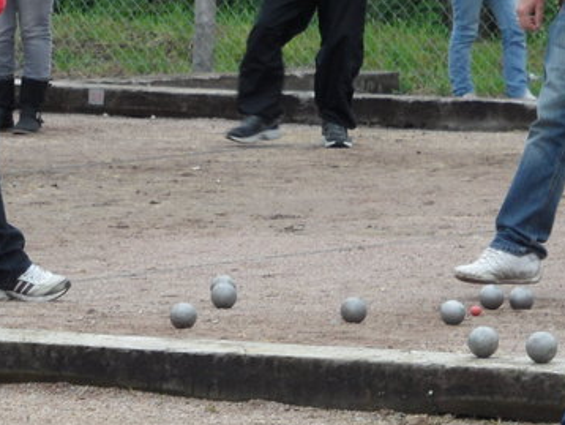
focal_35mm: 402
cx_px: 423
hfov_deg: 4.9
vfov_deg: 3.7
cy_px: 316
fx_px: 6566
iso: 100
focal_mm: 24.6
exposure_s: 1/60
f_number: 4.4
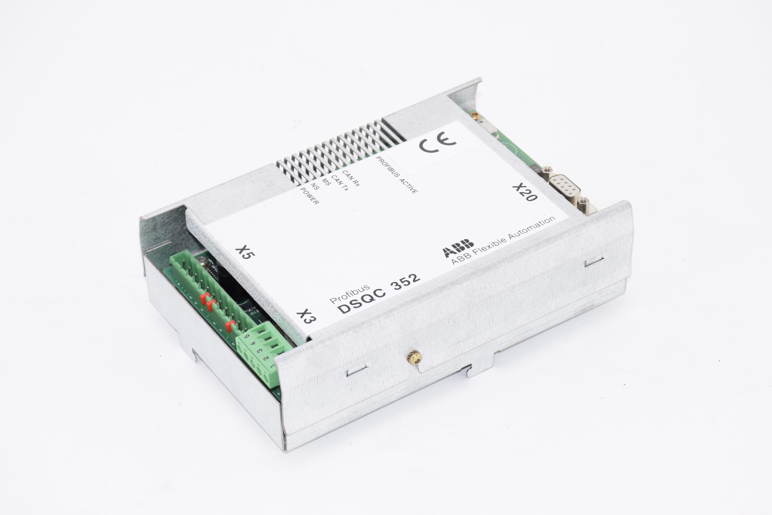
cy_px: 258
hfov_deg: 18.2
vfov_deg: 12.2
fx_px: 2413
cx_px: 386
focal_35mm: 112
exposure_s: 1/60
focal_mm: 75
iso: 200
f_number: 13
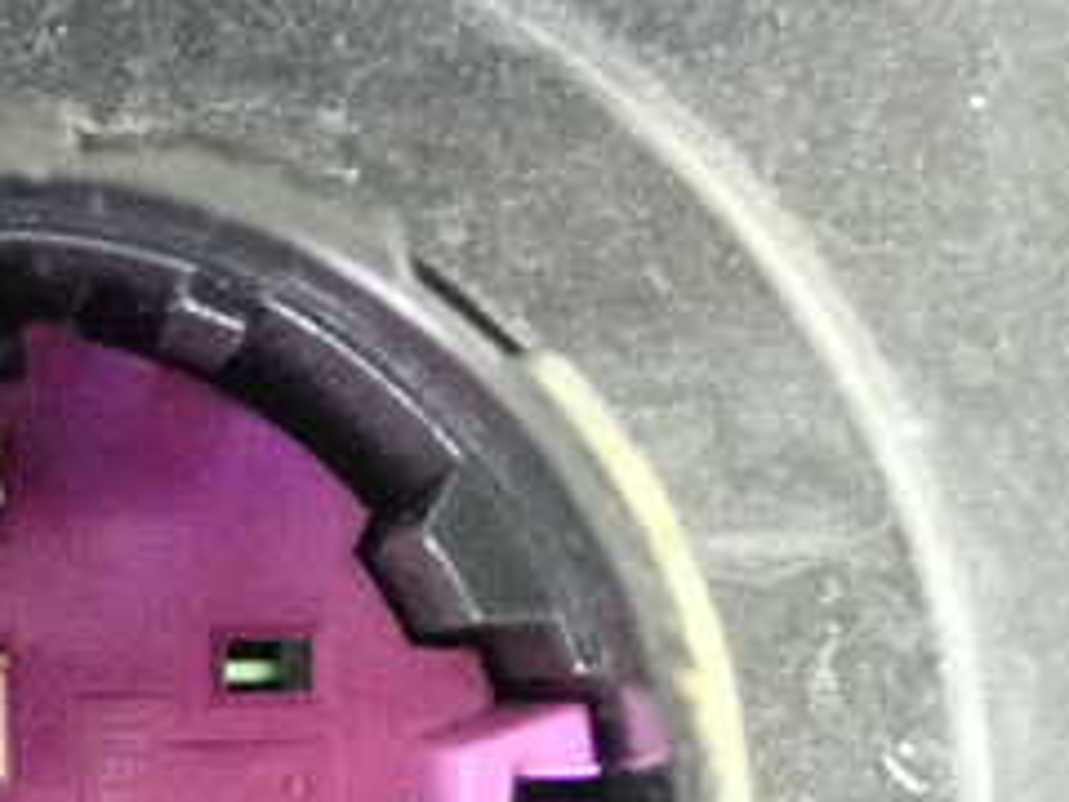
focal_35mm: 145
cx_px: -58
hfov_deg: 13.4
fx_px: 4478
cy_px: 815
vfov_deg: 10.1
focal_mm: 10.35
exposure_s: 1/125
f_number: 3.5
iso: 6400
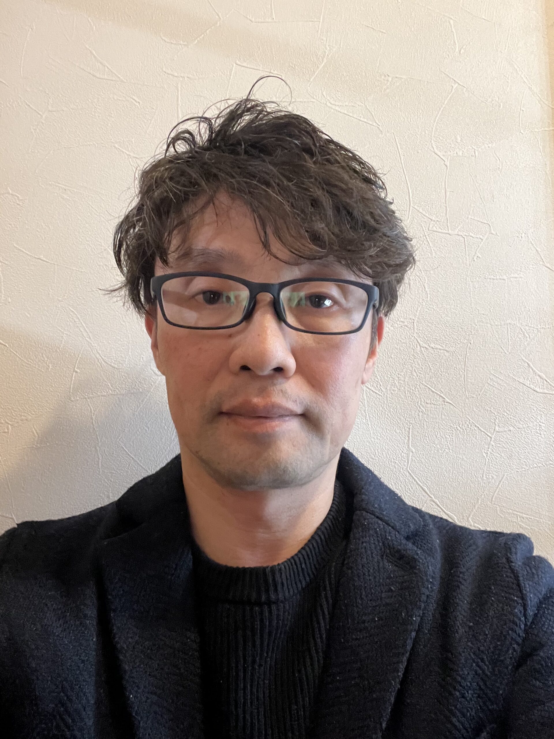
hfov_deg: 46.8
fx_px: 640
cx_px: 277
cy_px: 370
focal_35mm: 30
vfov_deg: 60.0
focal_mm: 2.71
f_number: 2.2
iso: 640
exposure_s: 1/24
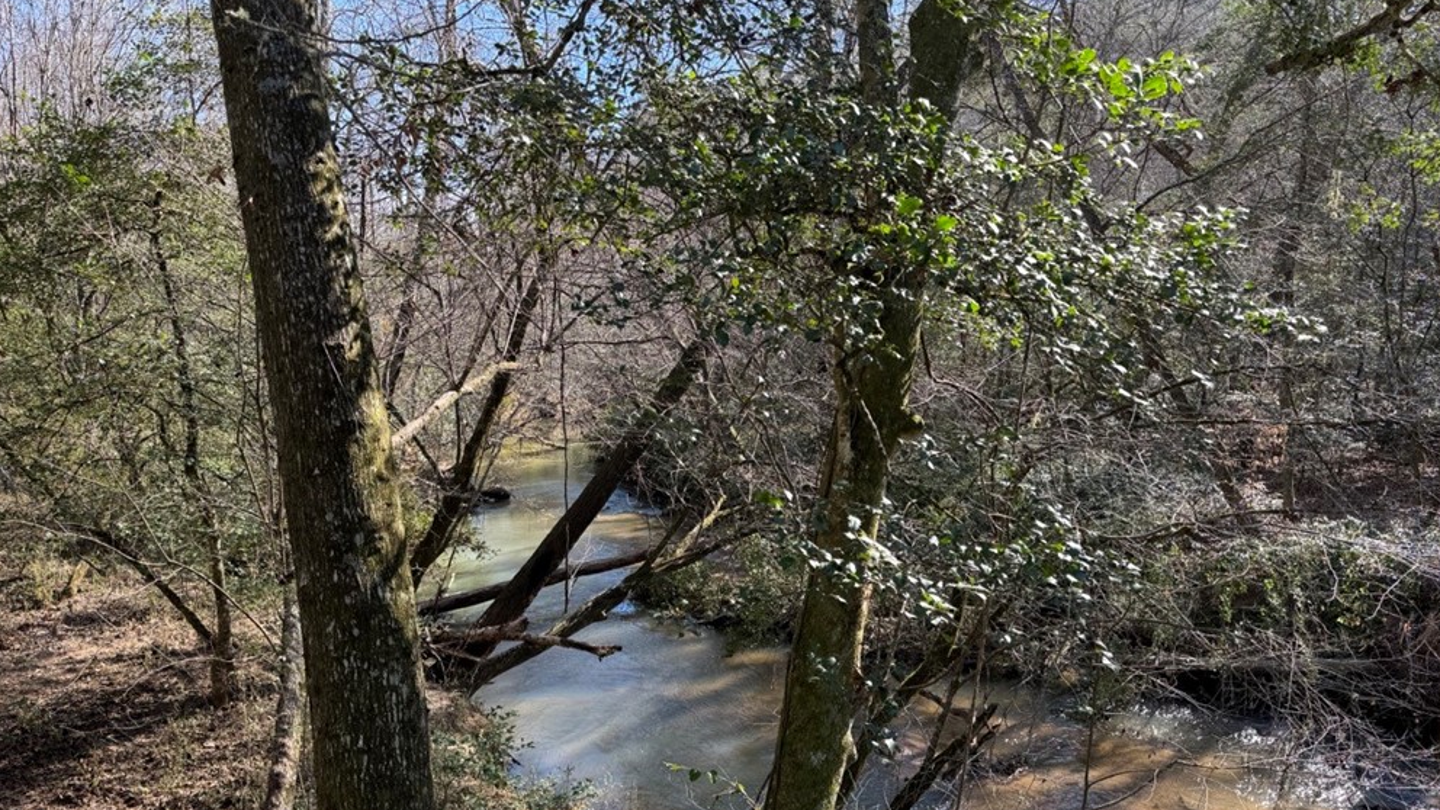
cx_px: 719
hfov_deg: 69.9
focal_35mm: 27
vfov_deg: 42.2
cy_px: 553
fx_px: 1031
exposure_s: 1/464
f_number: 1.78
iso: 80
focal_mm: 6.86
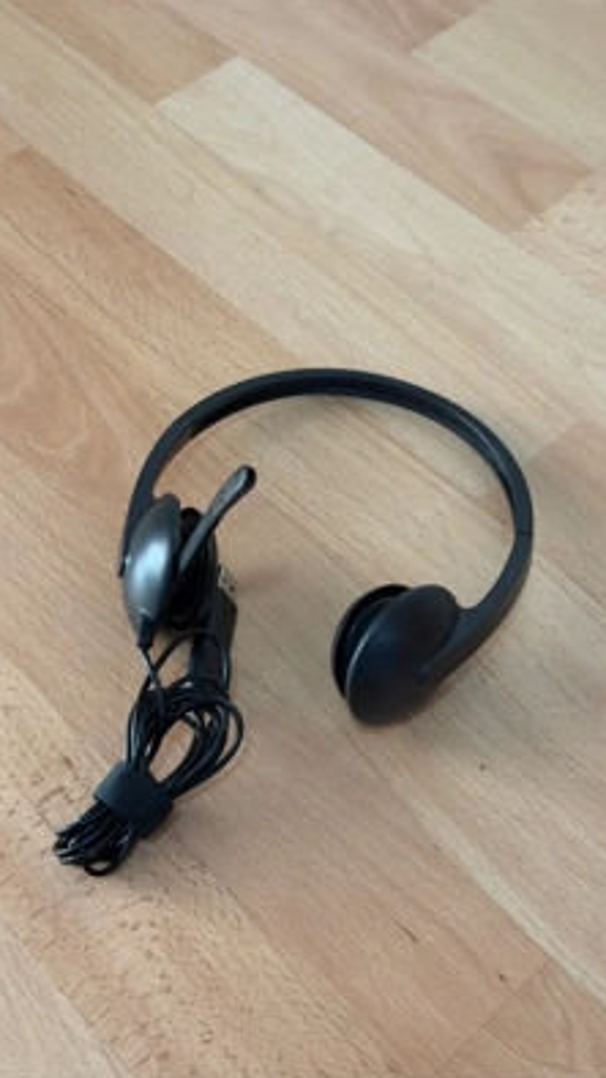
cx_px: 276
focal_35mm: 53
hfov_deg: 22.6
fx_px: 1515
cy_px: 538
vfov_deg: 39.2
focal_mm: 6.76
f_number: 1.78
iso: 250
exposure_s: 1/54
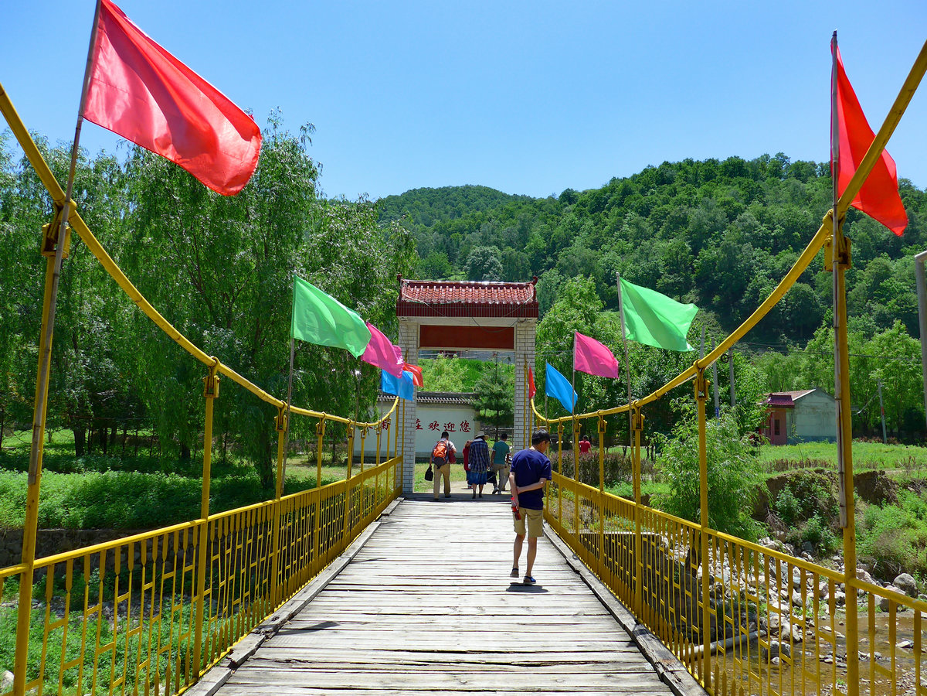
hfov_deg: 61.7
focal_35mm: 29
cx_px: 464
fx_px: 777
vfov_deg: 48.2
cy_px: 348
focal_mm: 6
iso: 80
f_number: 2.8
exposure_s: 1/800
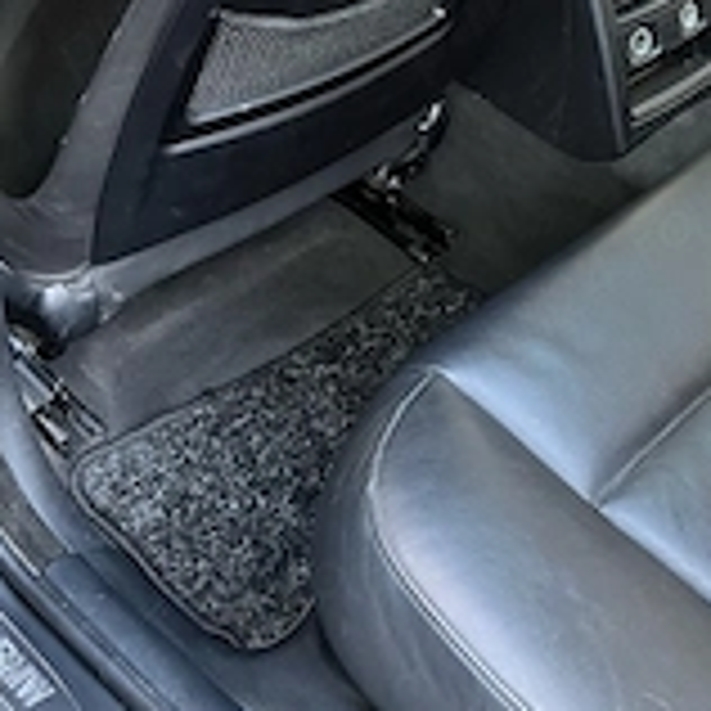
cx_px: 639
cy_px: 18
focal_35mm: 58
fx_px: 1348
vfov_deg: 28.0
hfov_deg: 28.4
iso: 250
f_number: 1.6
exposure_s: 1/60
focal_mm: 5.1
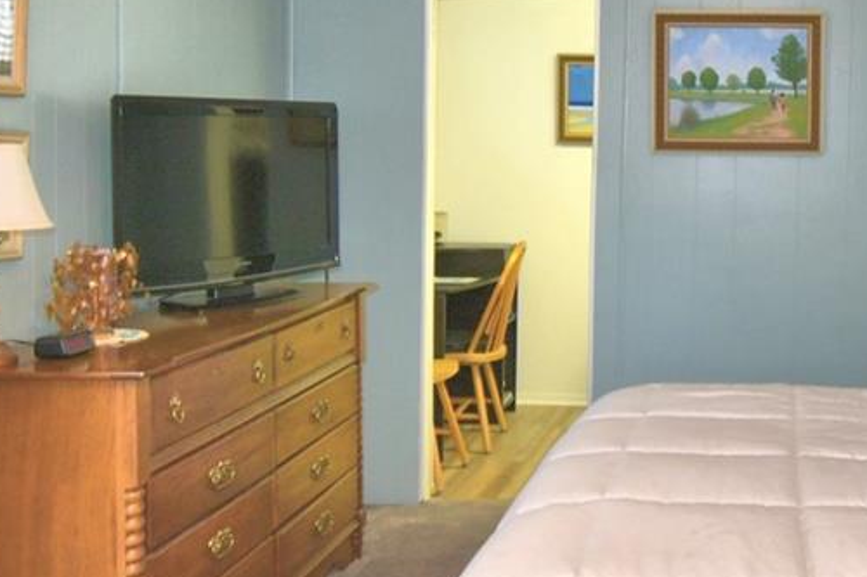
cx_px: 779
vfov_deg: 27.8
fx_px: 1156
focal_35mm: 48
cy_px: 182
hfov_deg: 38.3
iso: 200
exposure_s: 1/30
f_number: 4.5
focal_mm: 10
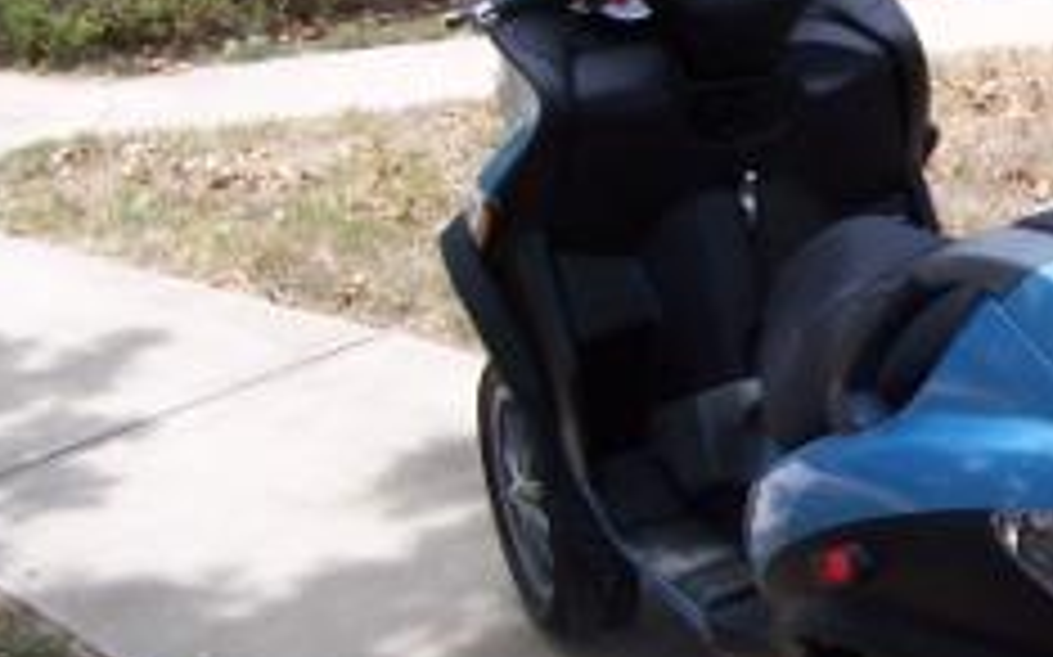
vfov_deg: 17.3
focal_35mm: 75
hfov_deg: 26.4
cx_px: 986
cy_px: 400
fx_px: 2151
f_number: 5.6
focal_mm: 5.6
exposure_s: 1/250
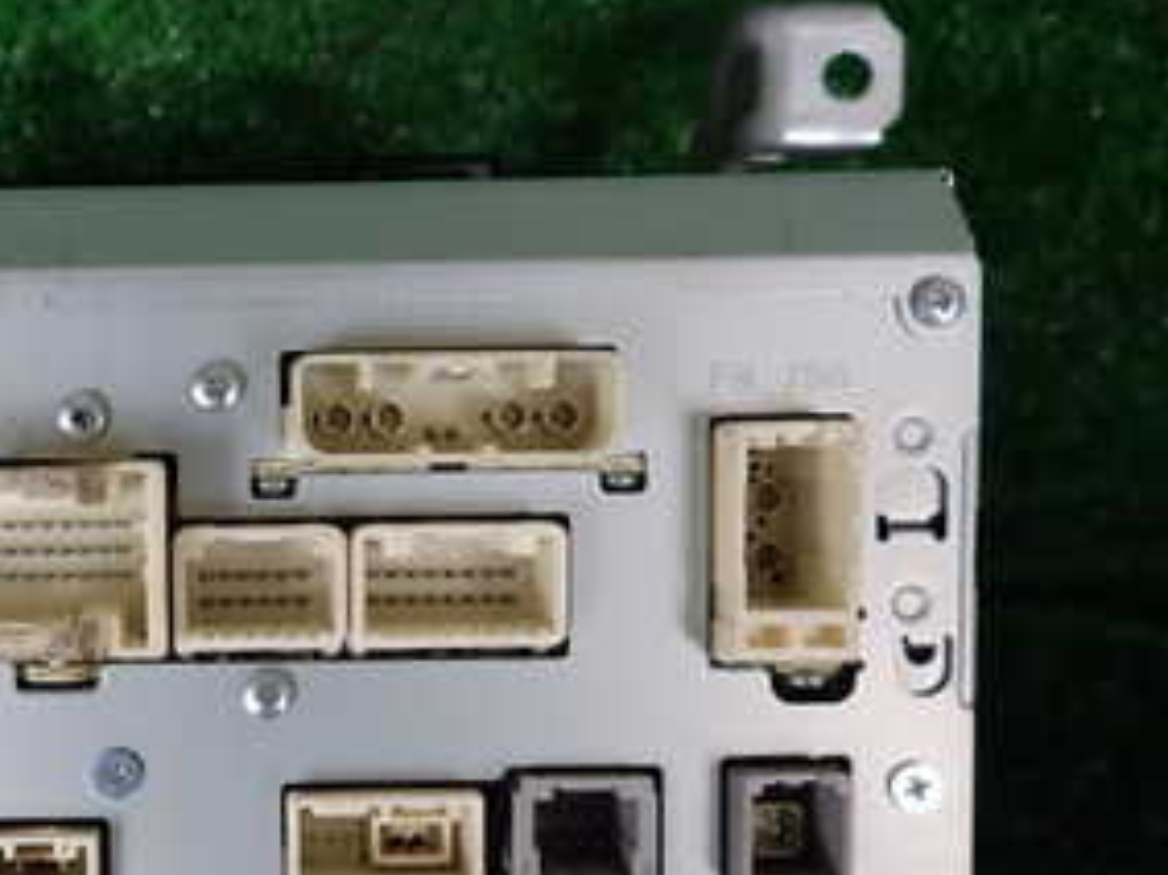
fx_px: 1788
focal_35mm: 53
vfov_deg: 27.3
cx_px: 165
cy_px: 586
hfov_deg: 34.6
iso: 100
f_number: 2
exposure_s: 1/100
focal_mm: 4.5
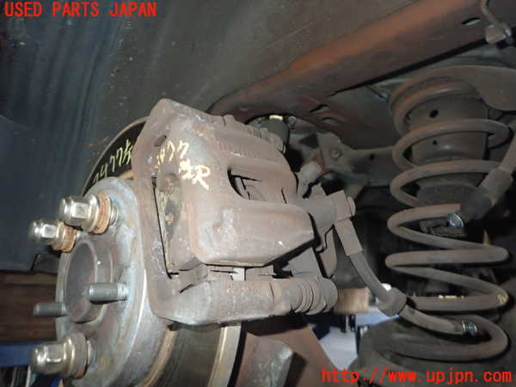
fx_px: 373
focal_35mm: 25
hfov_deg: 69.4
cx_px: 258
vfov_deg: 54.9
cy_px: 194
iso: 640
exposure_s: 1/30
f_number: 5.6
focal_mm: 4.5
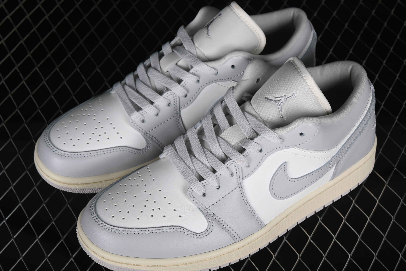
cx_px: 203
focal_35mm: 75
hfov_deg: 27.0
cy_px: 136
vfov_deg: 18.2
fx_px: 846
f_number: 8
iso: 160
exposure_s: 1/160
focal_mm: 50
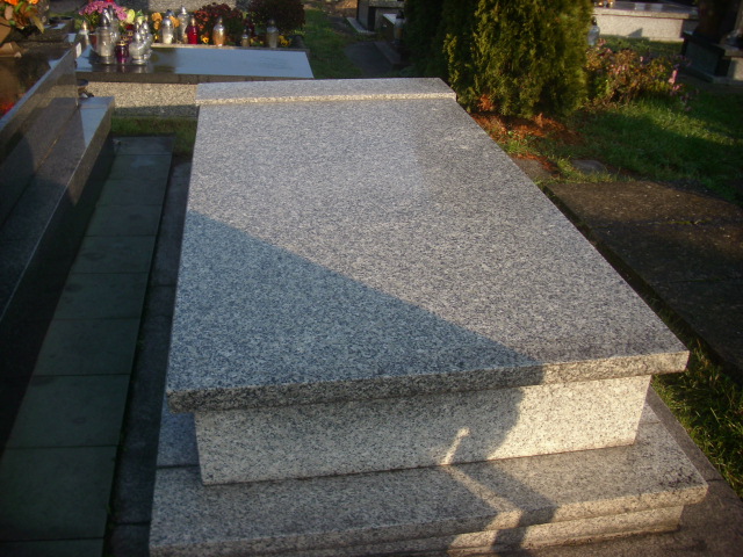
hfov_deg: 50.1
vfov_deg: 38.7
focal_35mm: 37
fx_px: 794
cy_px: 278
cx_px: 372
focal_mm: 6.2
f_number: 5.6
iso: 50
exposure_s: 1/161
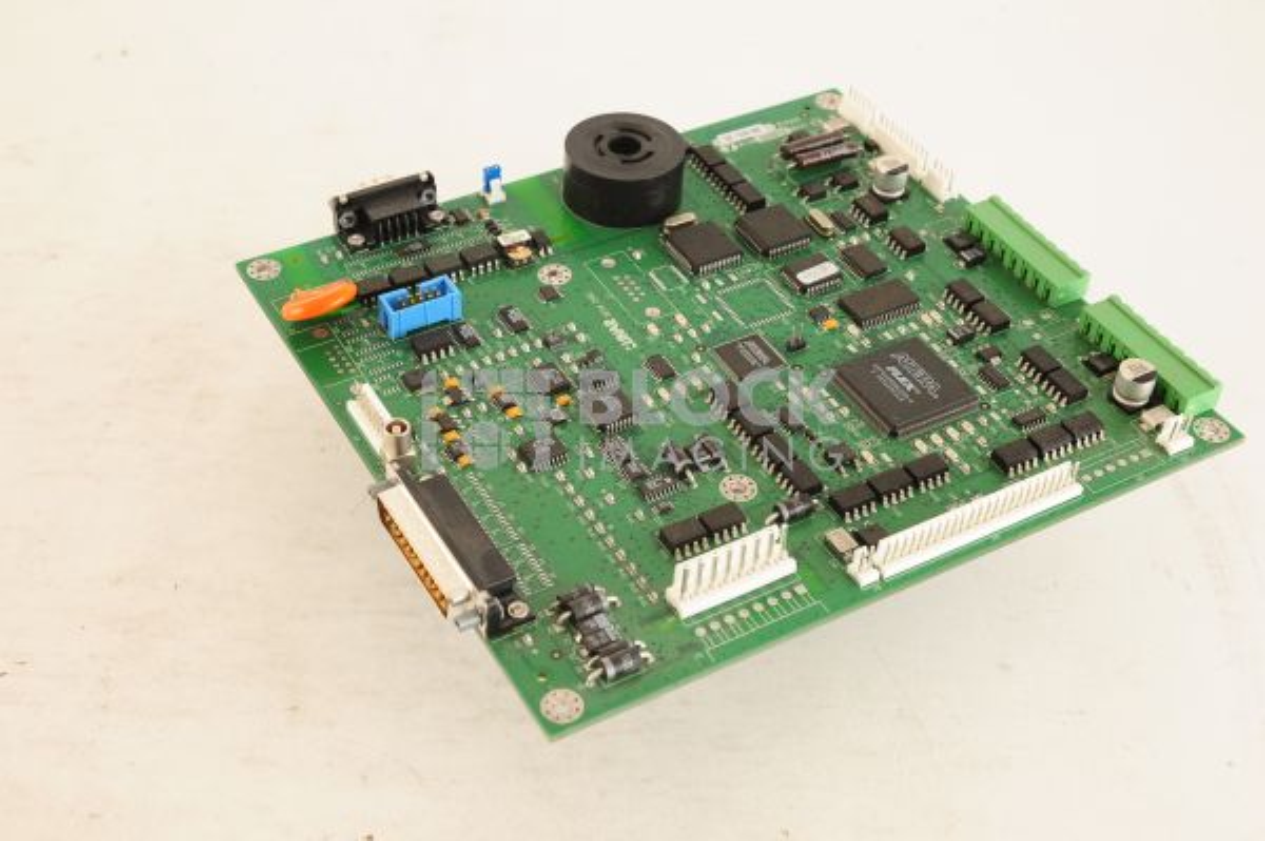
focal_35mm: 50
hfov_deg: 39.6
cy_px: 420
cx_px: 632
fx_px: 1755
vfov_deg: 26.9
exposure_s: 1/125
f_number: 11
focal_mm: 50
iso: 1600
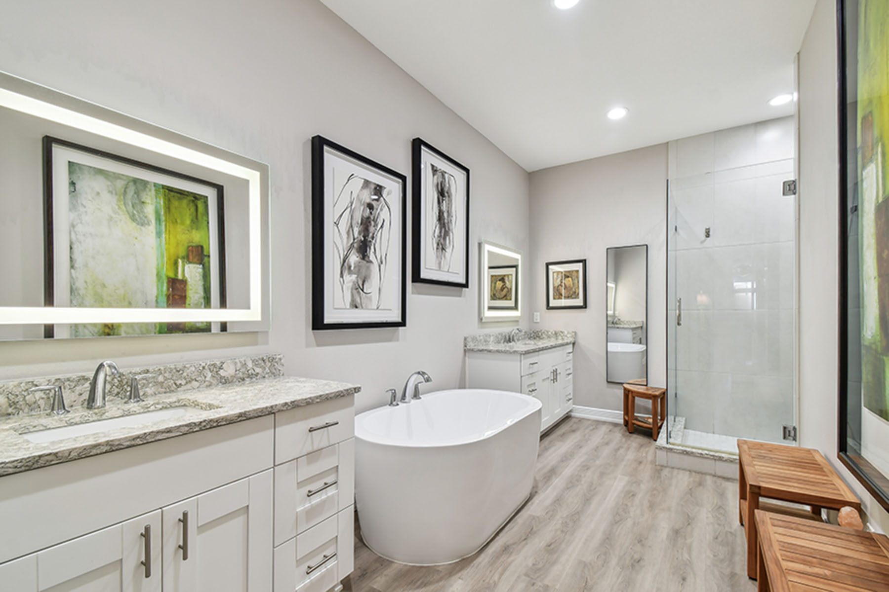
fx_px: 370
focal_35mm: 15
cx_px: 444
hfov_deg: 100.4
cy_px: 296
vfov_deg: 77.3
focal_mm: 10
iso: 100
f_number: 7.1
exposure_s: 1/3.33
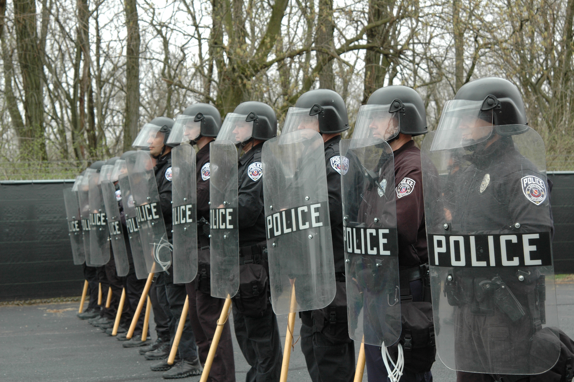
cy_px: 191
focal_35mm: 75
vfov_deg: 18.1
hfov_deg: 27.0
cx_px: 287
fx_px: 1195
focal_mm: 50
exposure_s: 1/125
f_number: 5.6
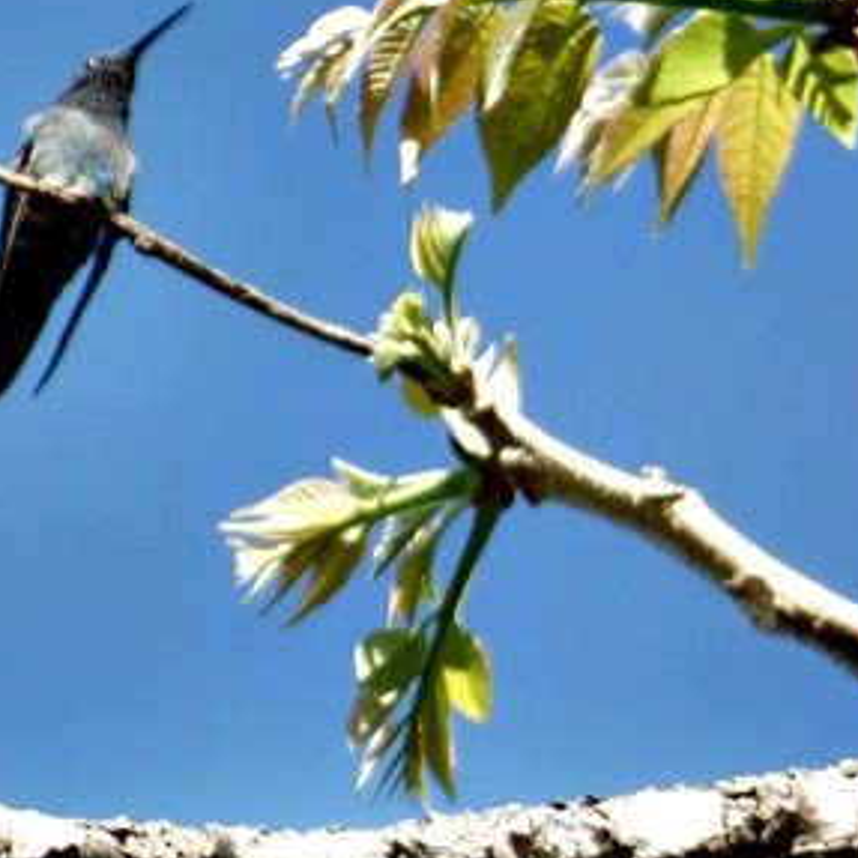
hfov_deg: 0.8
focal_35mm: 2216
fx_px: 62142
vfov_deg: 0.8
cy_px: 416
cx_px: 27
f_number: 5.9
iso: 100
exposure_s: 1/160
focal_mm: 215
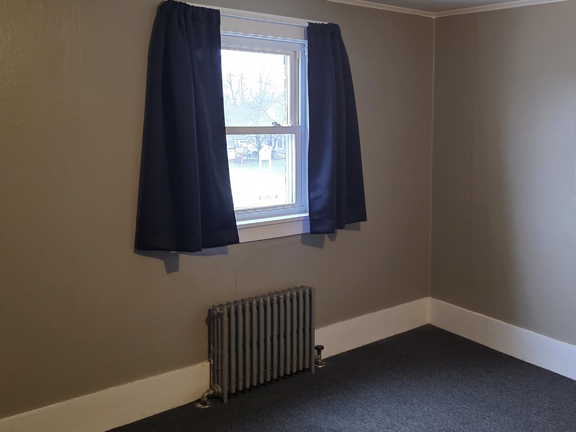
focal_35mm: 45
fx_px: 749
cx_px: 405
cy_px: 191
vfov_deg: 32.2
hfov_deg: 41.3
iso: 500
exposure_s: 1/120
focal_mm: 6.3
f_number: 1.7
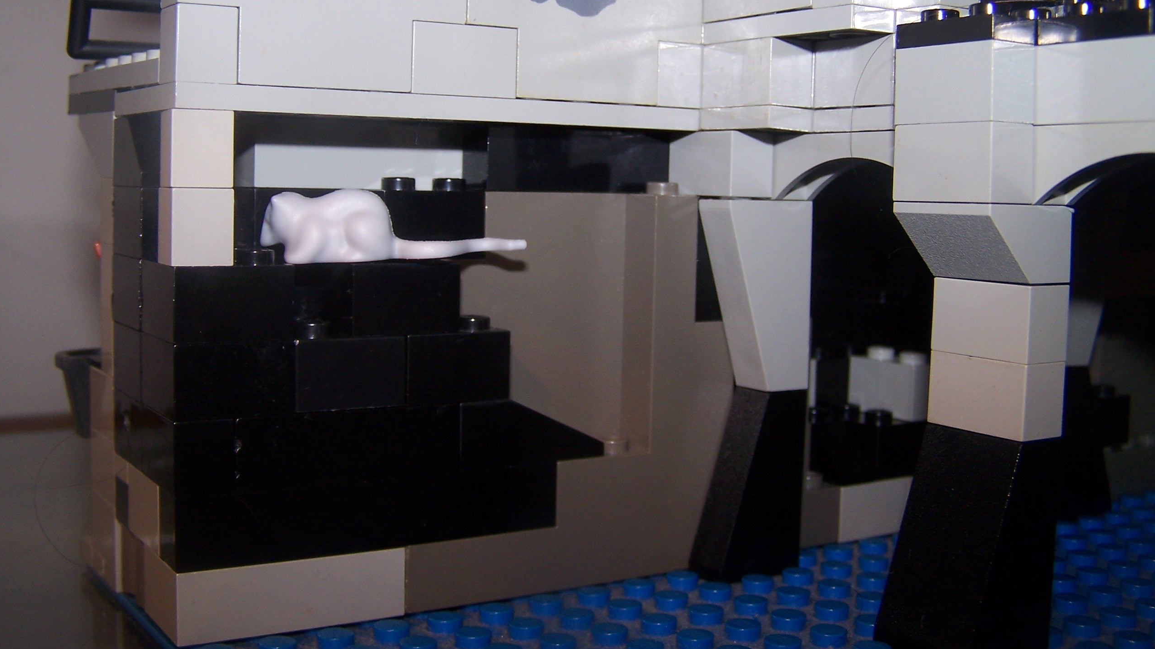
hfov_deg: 48.4
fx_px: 1286
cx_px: 570
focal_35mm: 42
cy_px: 250
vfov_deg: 28.3
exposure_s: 1/60
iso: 80
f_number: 2.8
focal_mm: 6.3
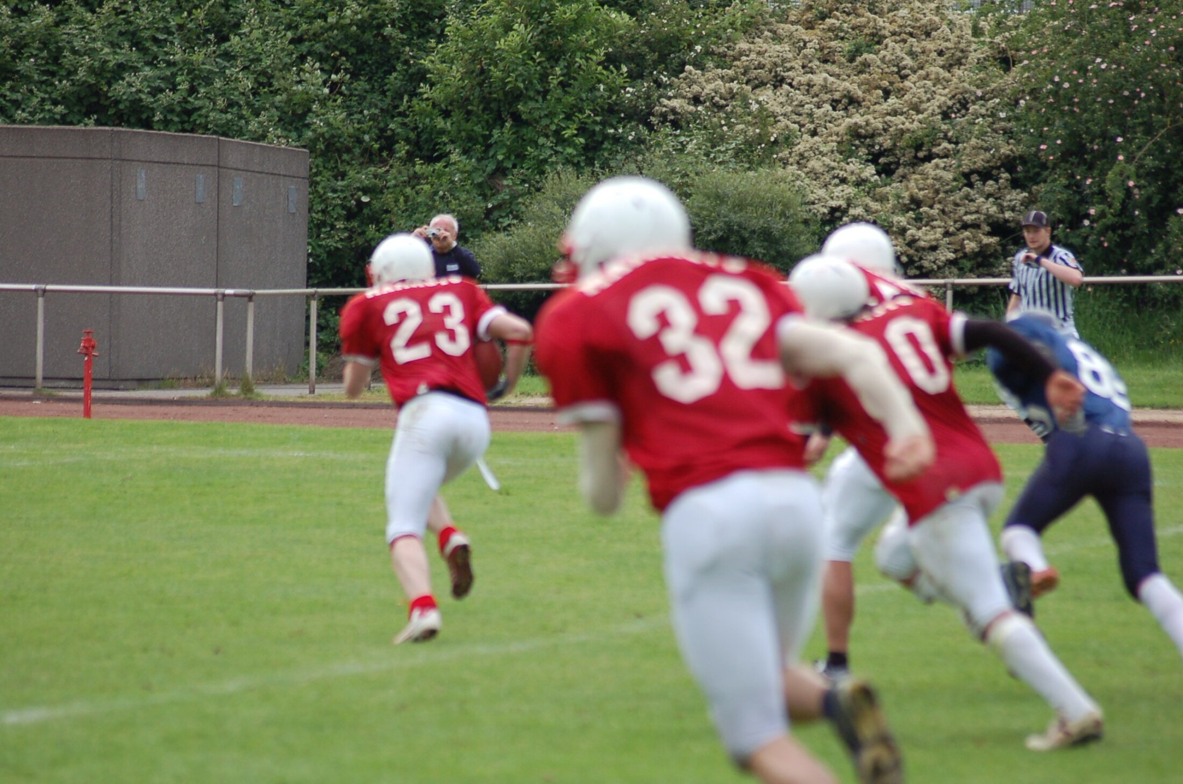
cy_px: 392
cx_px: 592
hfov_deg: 9.2
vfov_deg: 6.1
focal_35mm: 225
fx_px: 7380
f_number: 4.5
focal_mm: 150
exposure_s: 1/800
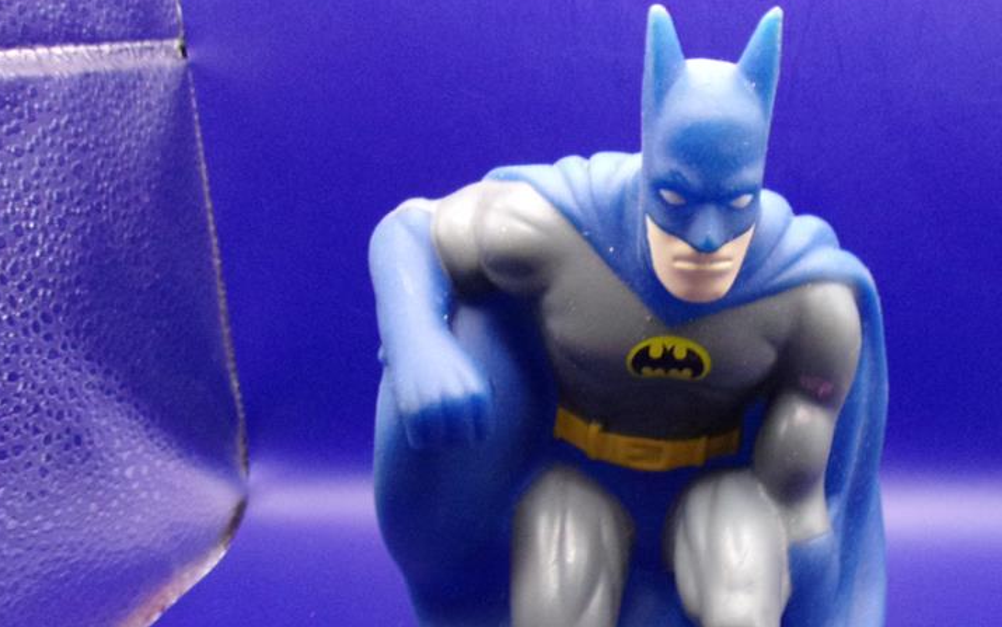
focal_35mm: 41
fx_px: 1120
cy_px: 516
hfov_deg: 47.5
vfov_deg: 30.4
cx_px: 666
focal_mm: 4.9
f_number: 3
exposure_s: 1/17
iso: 415
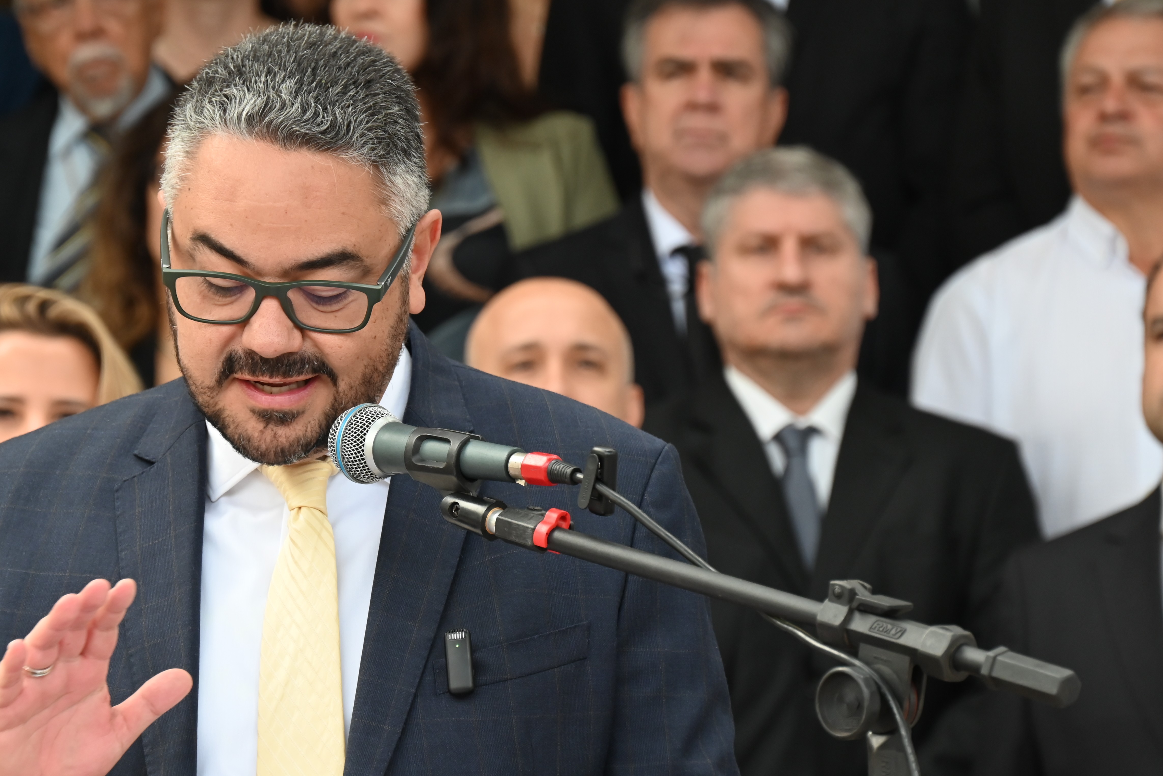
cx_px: 473
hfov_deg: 10.4
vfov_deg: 6.9
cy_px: 389
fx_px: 6398
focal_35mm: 198
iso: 1000
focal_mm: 150
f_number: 6.3
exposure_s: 1/250
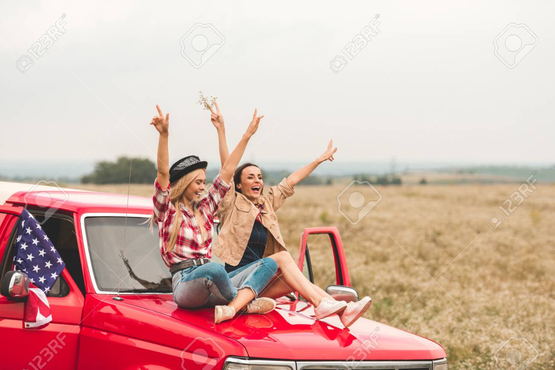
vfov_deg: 13.0
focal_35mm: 105
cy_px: 185
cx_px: 278
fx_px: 1619
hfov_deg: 19.5
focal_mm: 105
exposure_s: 1/2500
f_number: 2.8
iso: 200
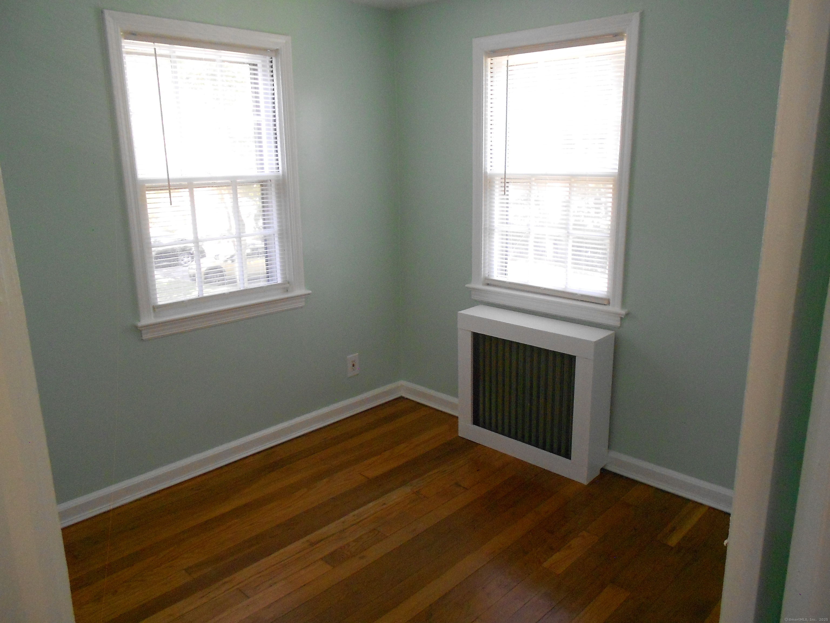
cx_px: 415
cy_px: 312
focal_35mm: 26
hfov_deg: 67.3
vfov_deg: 53.1
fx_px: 623
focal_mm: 4.6
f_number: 3.2
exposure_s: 1/60
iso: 400
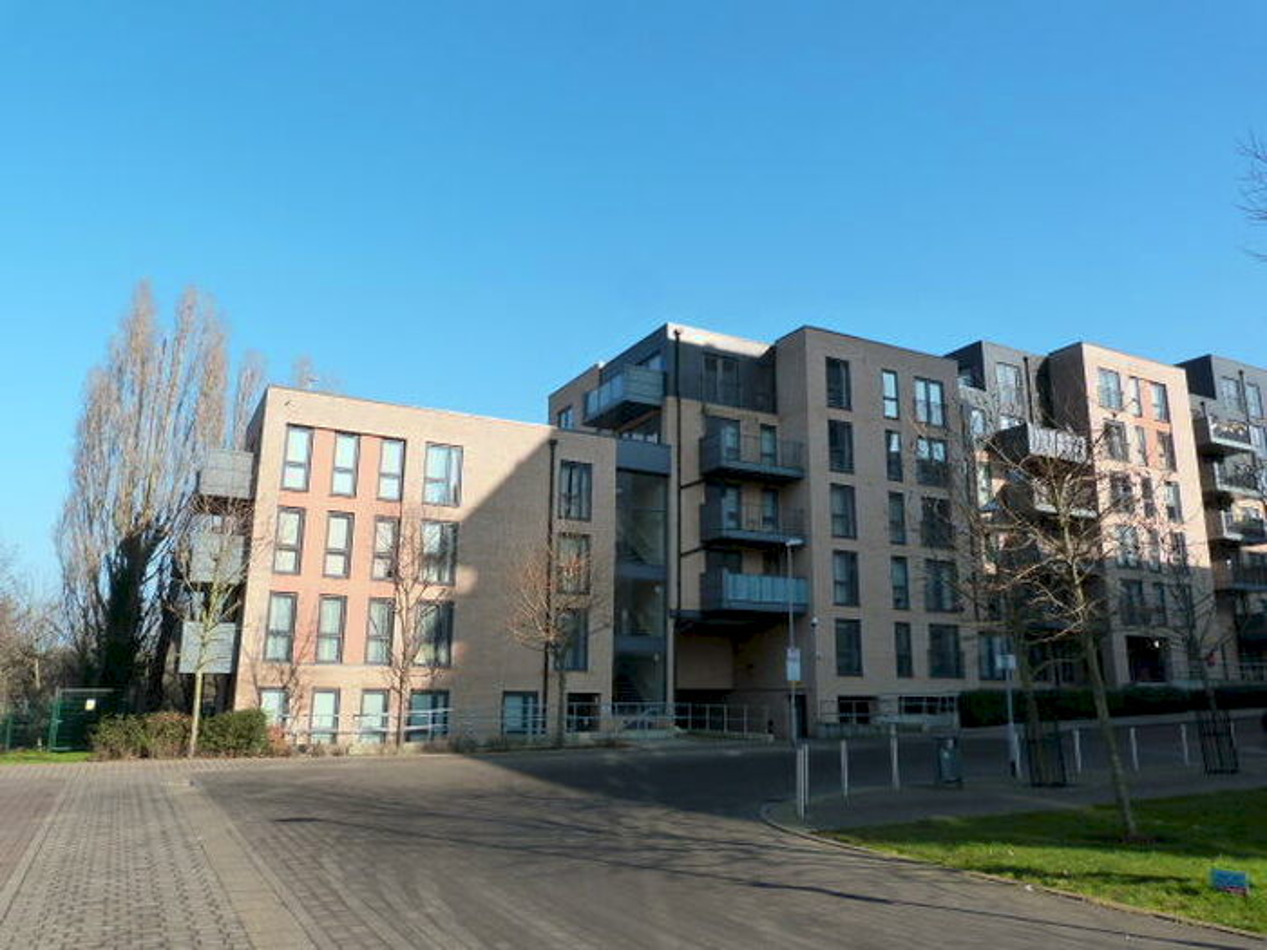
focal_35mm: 25
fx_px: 915
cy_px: 475
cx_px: 634
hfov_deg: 69.4
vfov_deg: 54.9
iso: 125
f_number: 5
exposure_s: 1/200
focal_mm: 4.5
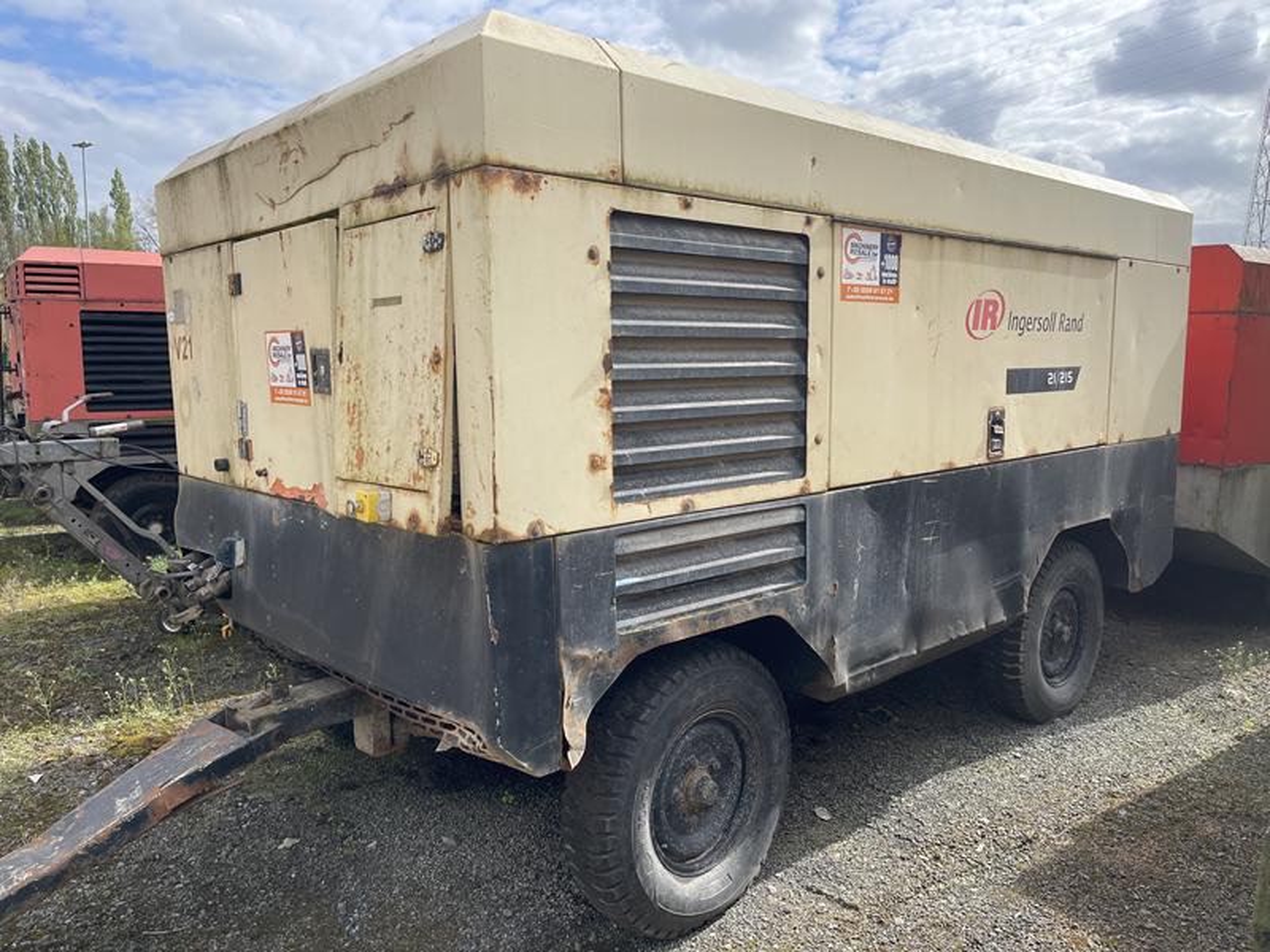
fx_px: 917
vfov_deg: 54.9
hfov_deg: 69.4
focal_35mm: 25
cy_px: 476
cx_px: 635
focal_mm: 5.1
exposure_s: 1/2203
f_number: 1.6
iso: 32
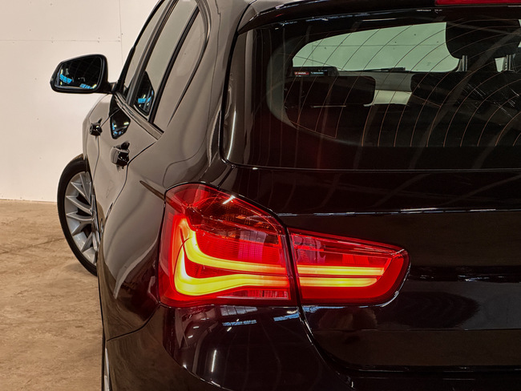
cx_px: 260
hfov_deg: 25.3
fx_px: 1159
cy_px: 196
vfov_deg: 19.2
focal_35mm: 77
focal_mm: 9
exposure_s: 1/50
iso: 640
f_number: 2.8
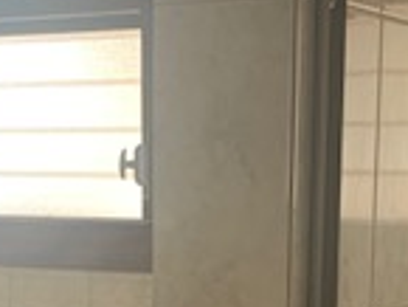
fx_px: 1357
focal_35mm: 115
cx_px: 183
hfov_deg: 17.1
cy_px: 456
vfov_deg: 12.3
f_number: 1.8
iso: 80
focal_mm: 4.25
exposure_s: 1/121
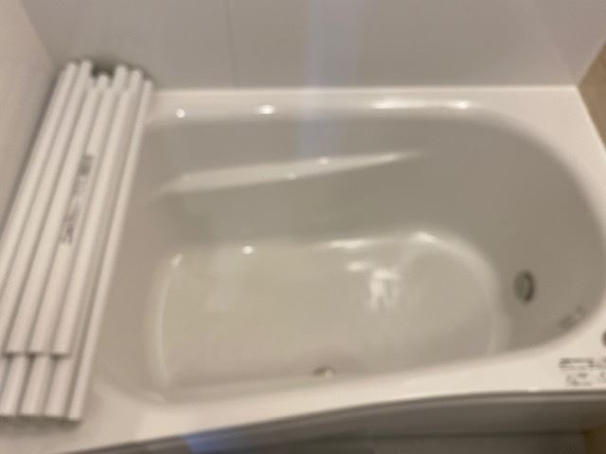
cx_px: 303
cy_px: 227
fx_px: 455
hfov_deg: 67.3
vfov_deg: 53.1
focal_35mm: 26
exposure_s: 1/100
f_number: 1.8
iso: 125
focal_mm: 4.25
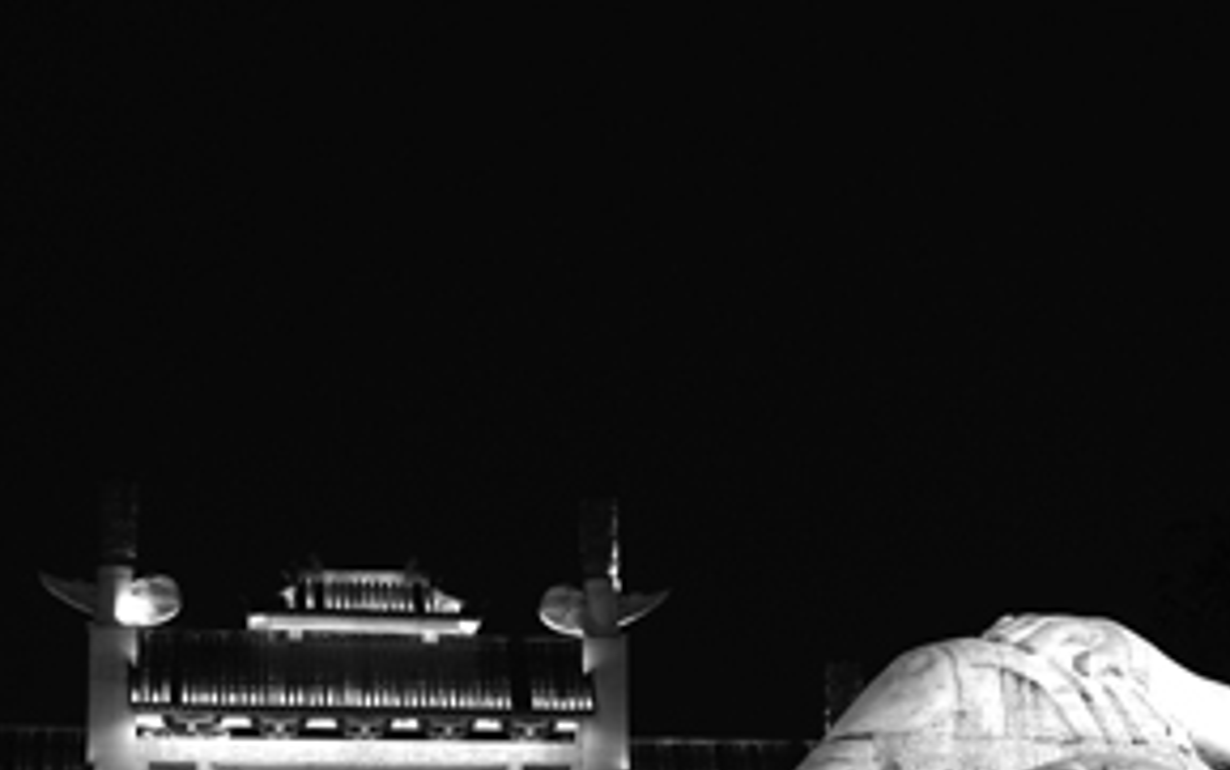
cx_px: 860
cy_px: 681
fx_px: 2482
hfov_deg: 27.6
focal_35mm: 74
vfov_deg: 17.4
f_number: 4
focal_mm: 20
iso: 200
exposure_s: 1/20
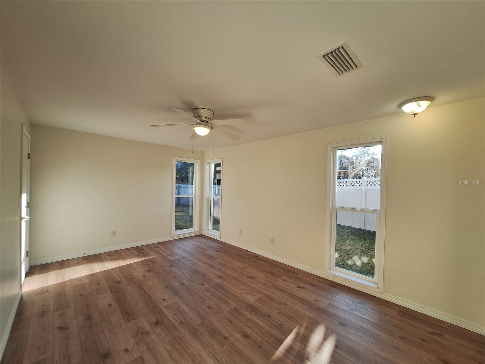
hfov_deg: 106.2
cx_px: 242
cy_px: 182
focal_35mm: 13
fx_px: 182
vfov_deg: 89.9
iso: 50
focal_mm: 1.74
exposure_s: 1/120
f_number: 2.2
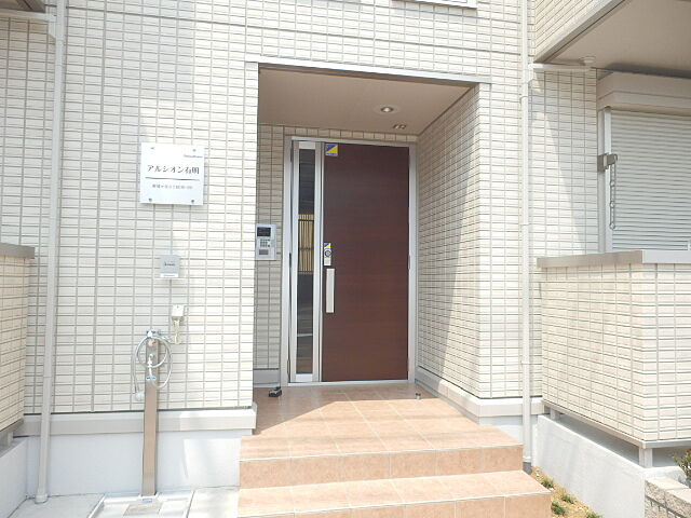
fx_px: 479
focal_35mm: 24
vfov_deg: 56.8
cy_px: 259
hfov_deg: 71.6
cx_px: 346
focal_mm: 4.2
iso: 80
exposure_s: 1/400
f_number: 3
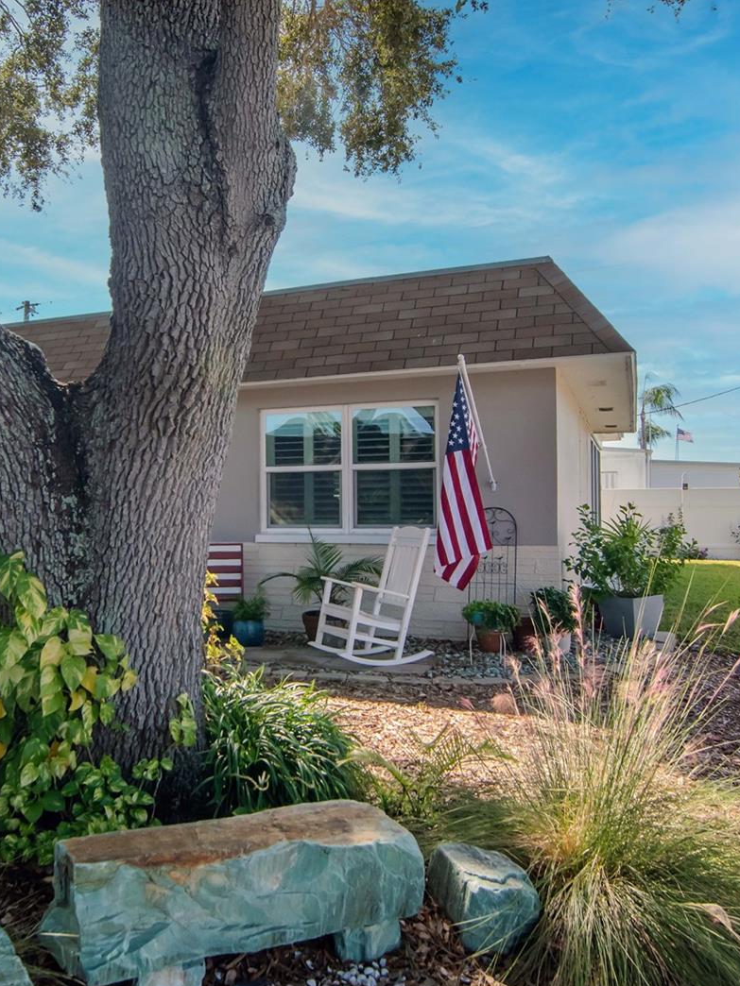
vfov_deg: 62.1
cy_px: 487
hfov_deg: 47.9
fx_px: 819
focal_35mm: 29
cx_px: 251
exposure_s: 1/500
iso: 800
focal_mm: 13
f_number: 9
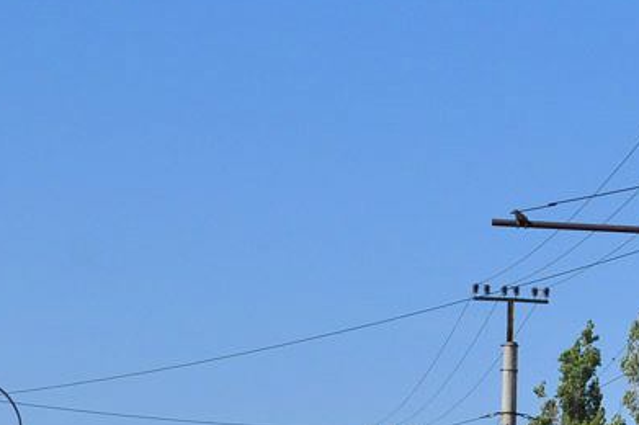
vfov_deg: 7.4
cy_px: 421
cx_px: 832
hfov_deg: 10.9
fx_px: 3263
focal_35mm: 184
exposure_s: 1/640
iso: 200
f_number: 9
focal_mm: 40
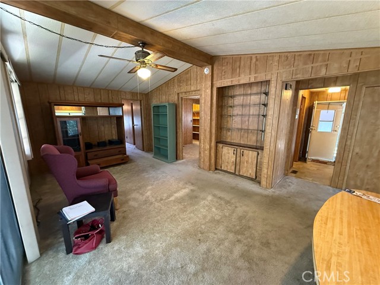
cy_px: 142
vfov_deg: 85.7
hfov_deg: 102.1
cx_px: 190
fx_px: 154
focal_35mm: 14
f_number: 2.2
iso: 800
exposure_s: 1/60
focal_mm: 2.22
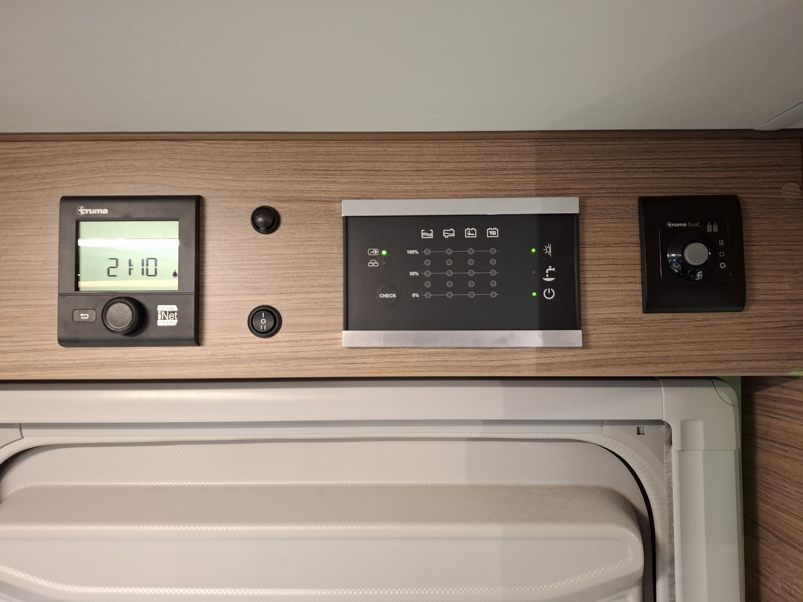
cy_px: 301
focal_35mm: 23
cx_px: 402
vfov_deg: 58.9
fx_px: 534
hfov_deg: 73.9
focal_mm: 5.54
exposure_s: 1/33
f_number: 1.8
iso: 400
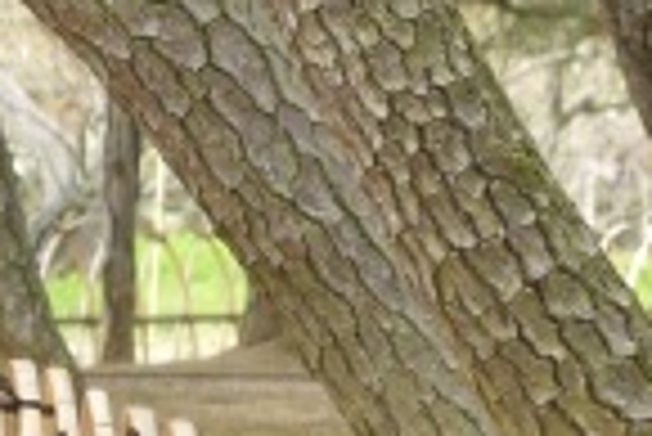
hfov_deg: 4.3
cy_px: -70
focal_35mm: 469
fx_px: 8502
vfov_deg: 2.9
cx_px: -1084
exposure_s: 1/200
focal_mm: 85
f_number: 5
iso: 200
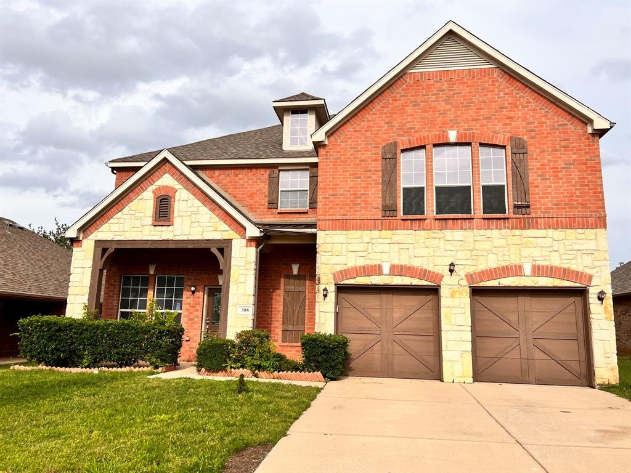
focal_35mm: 26
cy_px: 236
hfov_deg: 67.3
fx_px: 474
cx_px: 316
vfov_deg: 53.1
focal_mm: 5.7
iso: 50
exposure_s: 1/4115
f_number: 1.5
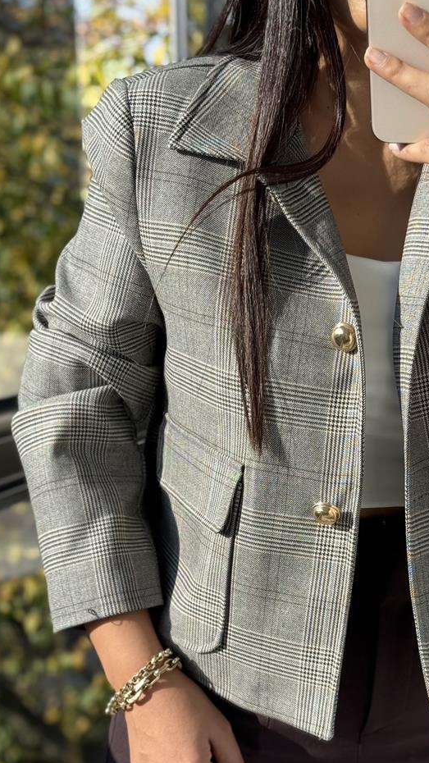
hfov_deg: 15.9
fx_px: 1517
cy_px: 498
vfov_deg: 28.1
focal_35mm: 75
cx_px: 363
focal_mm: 6.76
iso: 100
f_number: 1.78
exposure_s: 1/1027
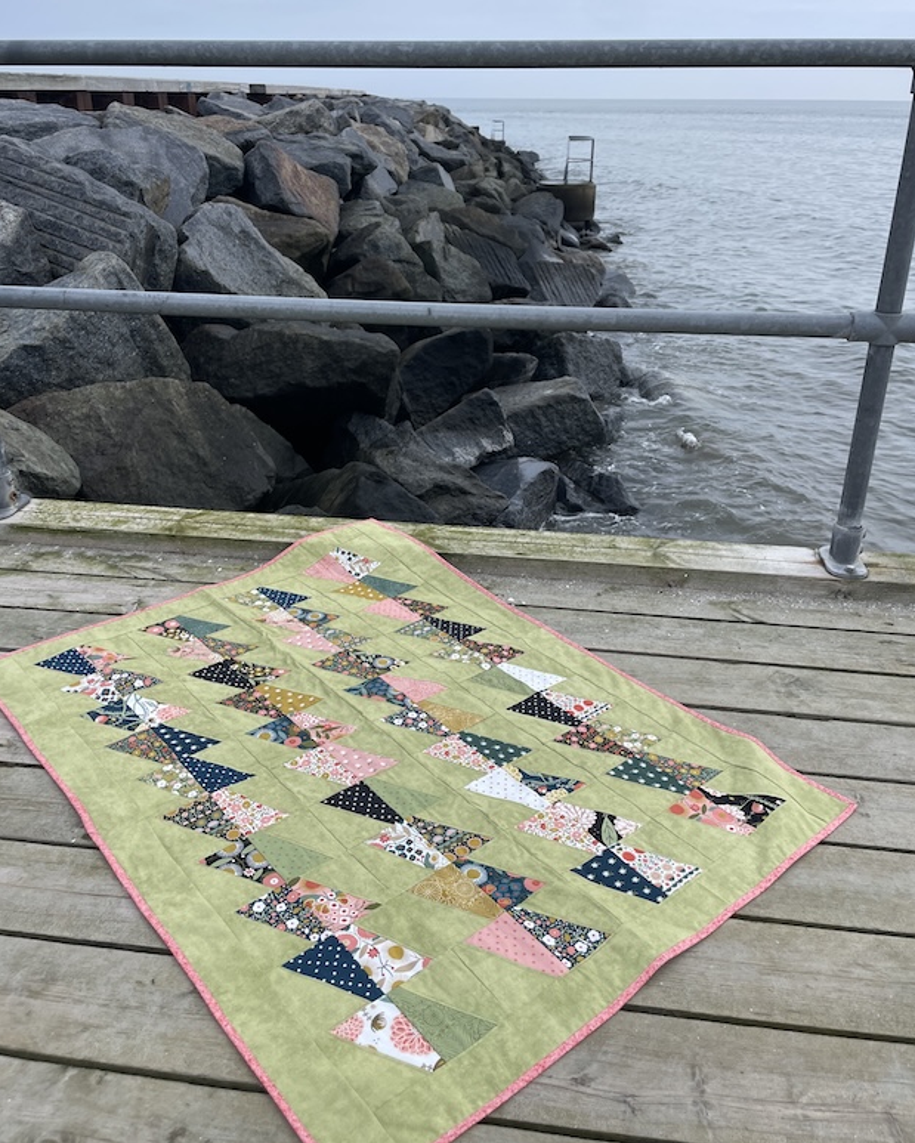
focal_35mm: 28
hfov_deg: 51.6
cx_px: 448
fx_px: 947
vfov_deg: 62.1
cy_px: 524
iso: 32
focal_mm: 4.2
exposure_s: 1/1221
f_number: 1.6
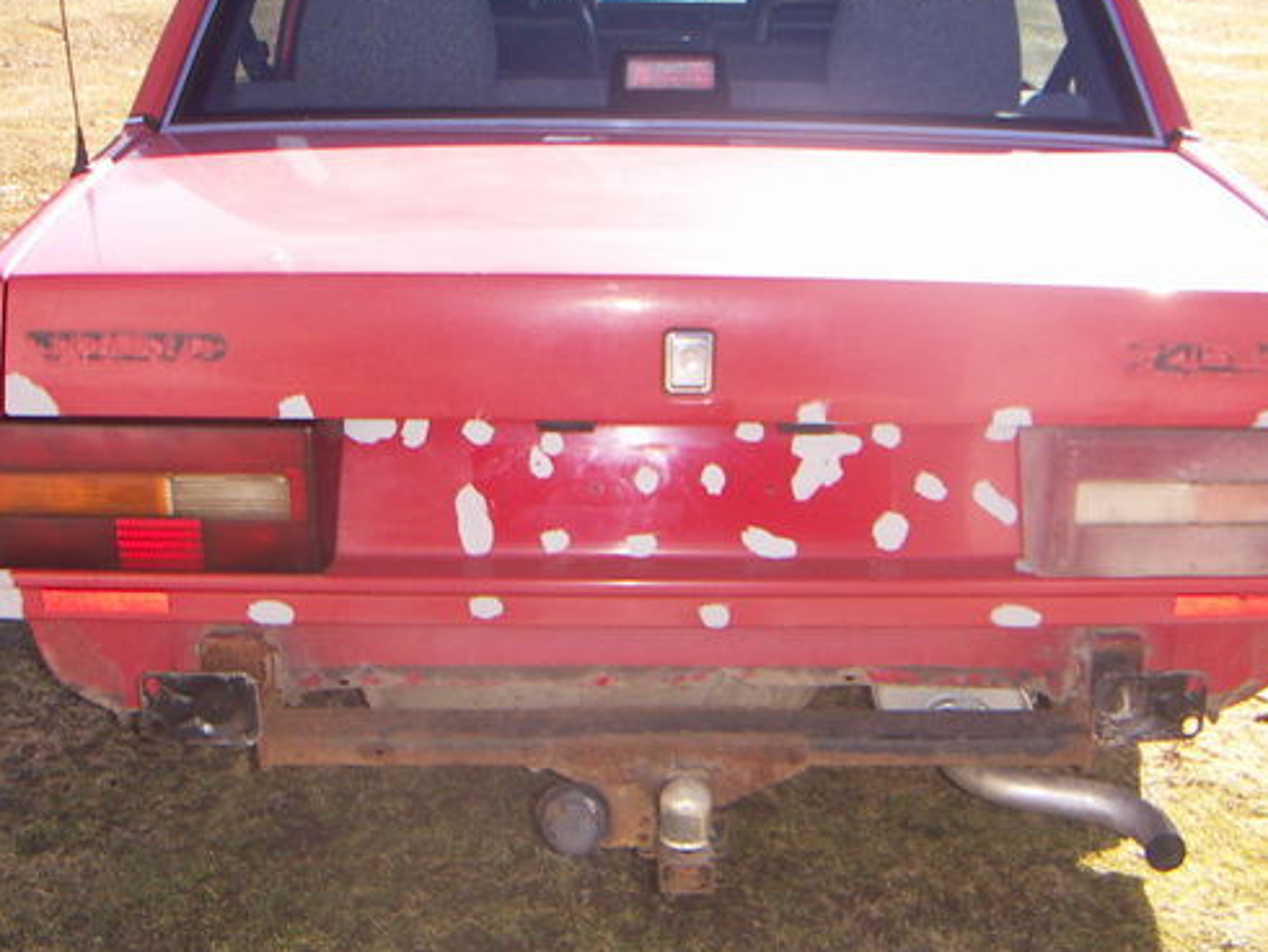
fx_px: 1722
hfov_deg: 40.4
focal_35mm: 47
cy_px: 582
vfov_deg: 30.8
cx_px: 639
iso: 64
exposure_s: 1/500
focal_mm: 4.7
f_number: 2.8
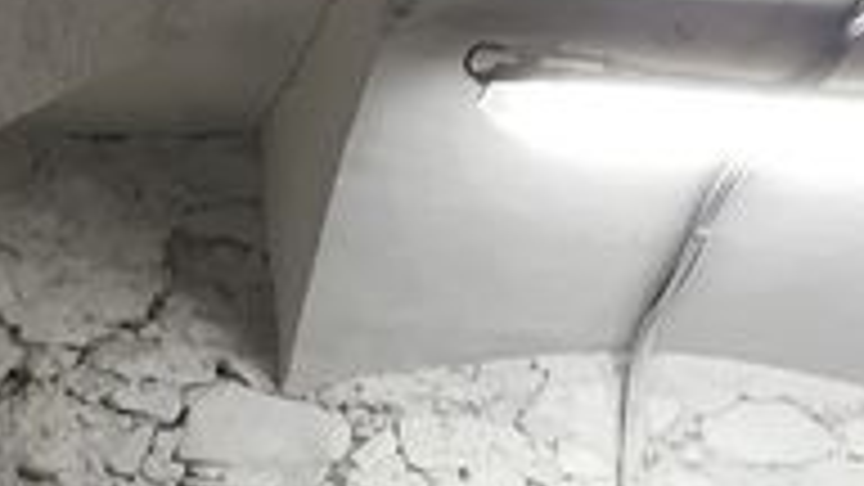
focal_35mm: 115
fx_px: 2635
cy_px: 1042
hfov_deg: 18.5
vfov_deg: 9.7
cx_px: 666
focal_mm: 4.15
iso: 64
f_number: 2.2
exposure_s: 1/33
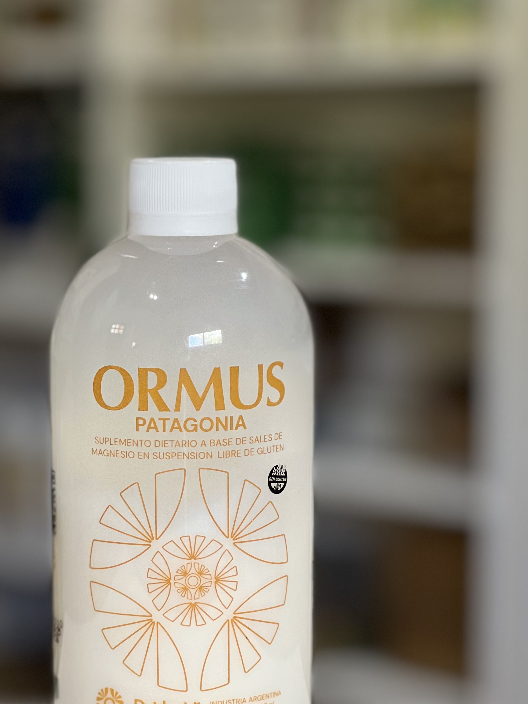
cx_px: 184
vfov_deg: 16.5
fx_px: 2420
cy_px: 445
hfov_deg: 12.4
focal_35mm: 119
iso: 100
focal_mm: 9
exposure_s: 1/33
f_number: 2.8
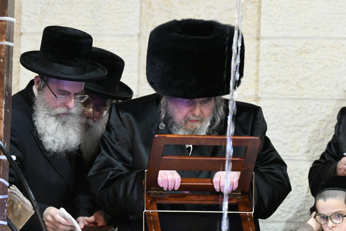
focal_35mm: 239
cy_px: 110
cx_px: 135
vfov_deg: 5.8
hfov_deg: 8.6
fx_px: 2297
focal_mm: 145
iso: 1600
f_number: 4
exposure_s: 1/100
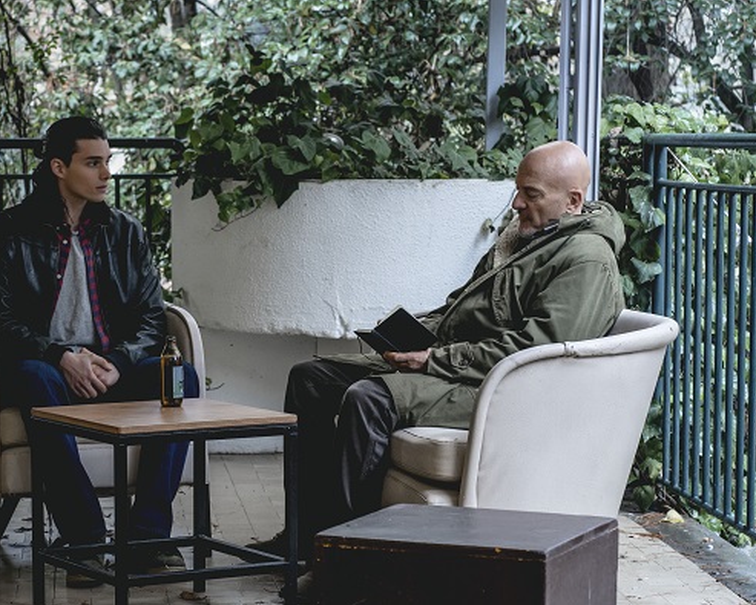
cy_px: 305
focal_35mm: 97
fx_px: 2172
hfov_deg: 19.7
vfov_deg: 15.9
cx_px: 302
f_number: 5.6
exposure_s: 1/50
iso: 1600
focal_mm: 85
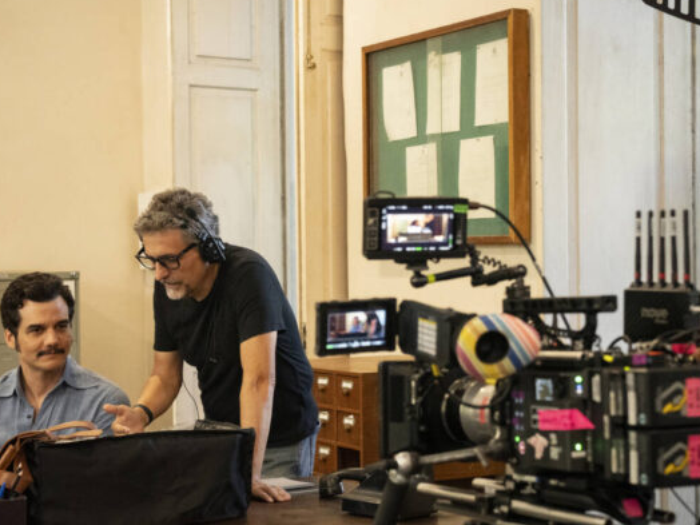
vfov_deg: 21.3
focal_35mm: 69
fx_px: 1395
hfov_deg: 28.1
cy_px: 290
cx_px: 263
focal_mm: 36
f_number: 4
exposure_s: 1/125
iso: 5000
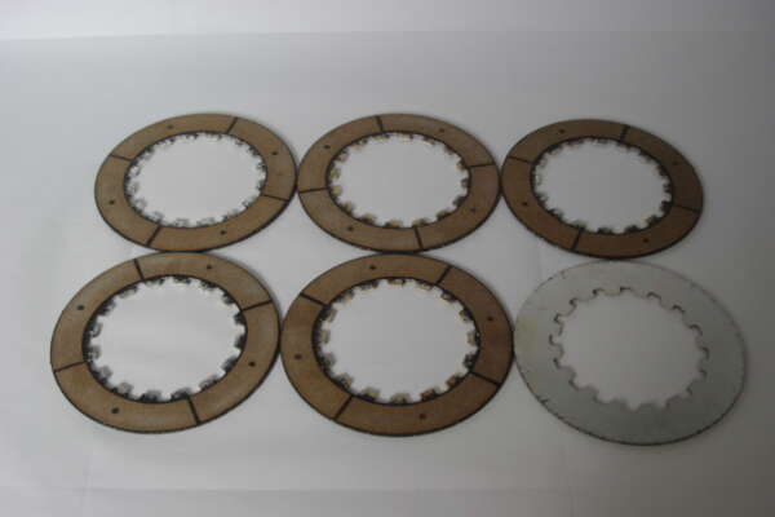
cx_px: 388
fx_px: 1119
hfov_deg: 38.2
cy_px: 258
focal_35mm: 52
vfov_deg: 26.0
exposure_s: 1/60
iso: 200
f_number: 4
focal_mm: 35
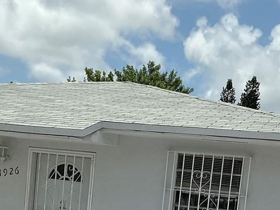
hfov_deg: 22.5
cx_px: 140
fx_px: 704
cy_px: 279
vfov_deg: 16.0
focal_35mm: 87
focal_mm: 3
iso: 25
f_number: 1.8
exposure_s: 1/4065
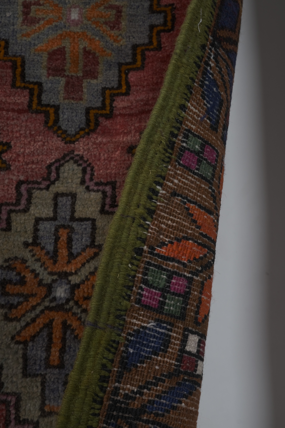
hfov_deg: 31.2
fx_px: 511
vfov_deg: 45.4
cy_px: 214
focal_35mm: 43
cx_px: 142
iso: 200
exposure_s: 1/160
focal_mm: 28.9
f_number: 13
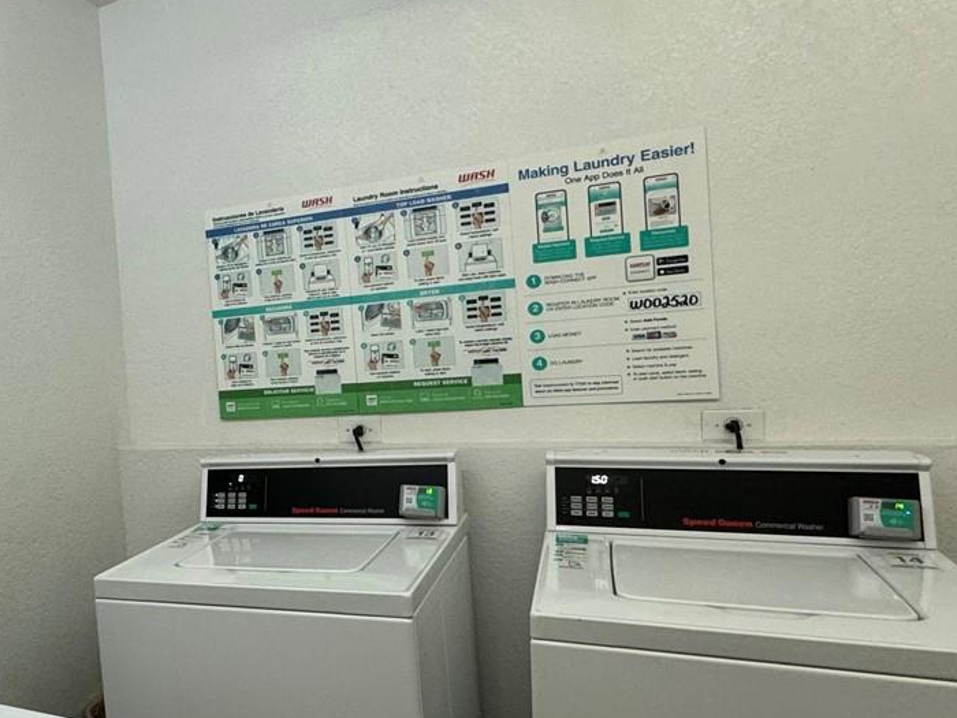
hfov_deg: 51.1
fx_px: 885
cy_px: 395
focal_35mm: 32
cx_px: 118
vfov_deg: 44.1
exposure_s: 1/120
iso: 200
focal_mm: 2.22
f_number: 2.2
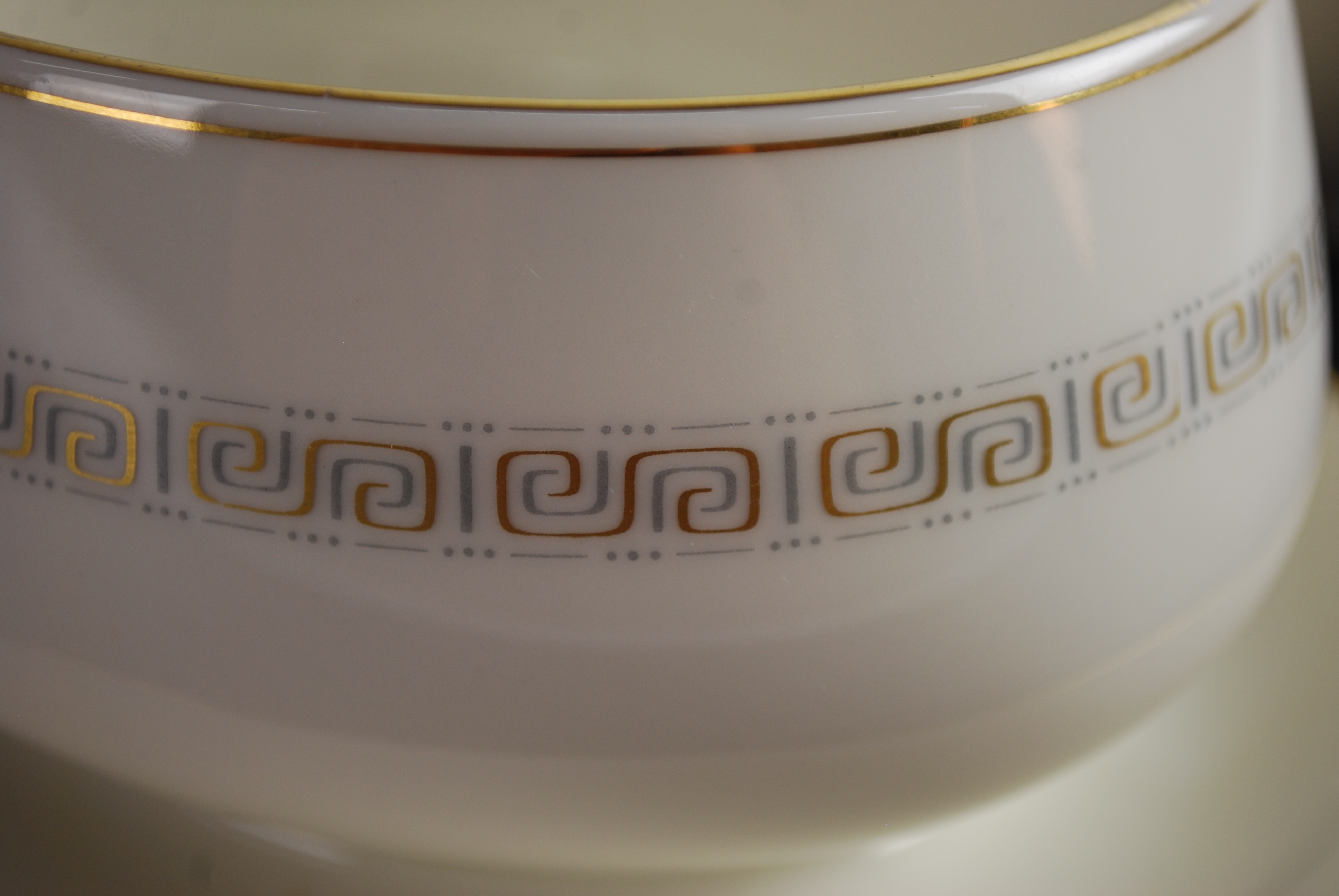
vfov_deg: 19.8
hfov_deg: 29.2
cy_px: 448
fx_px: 2569
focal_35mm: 69
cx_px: 670
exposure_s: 1/50
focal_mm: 46
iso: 200
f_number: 5.3
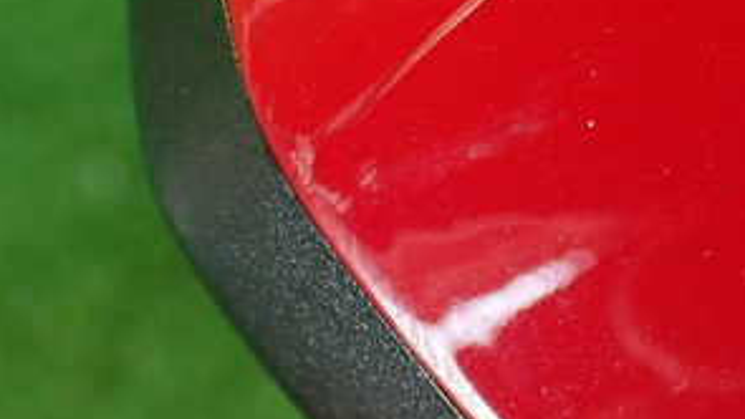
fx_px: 1403
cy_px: 86
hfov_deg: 29.7
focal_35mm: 71
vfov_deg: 16.9
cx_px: 427
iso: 200
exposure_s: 1/30
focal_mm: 5.79
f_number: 2.4
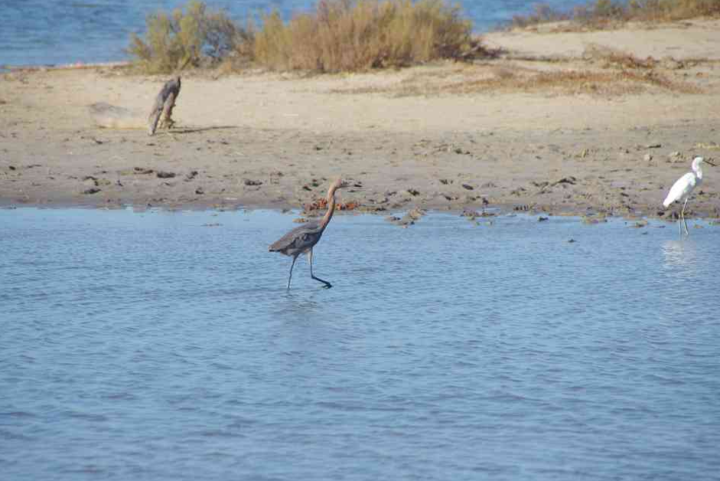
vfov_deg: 3.5
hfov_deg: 5.2
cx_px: 356
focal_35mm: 398
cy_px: 250
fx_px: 7962
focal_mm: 250
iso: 400
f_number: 10
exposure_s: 1/320
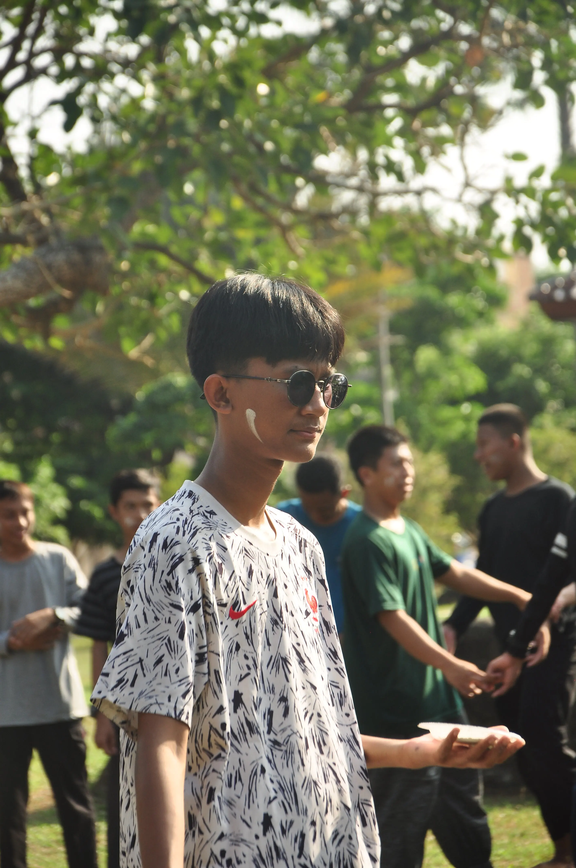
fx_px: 3790
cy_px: 434
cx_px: 288
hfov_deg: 8.7
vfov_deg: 13.1
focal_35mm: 158
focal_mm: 105
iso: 200
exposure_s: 1/320
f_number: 5.6
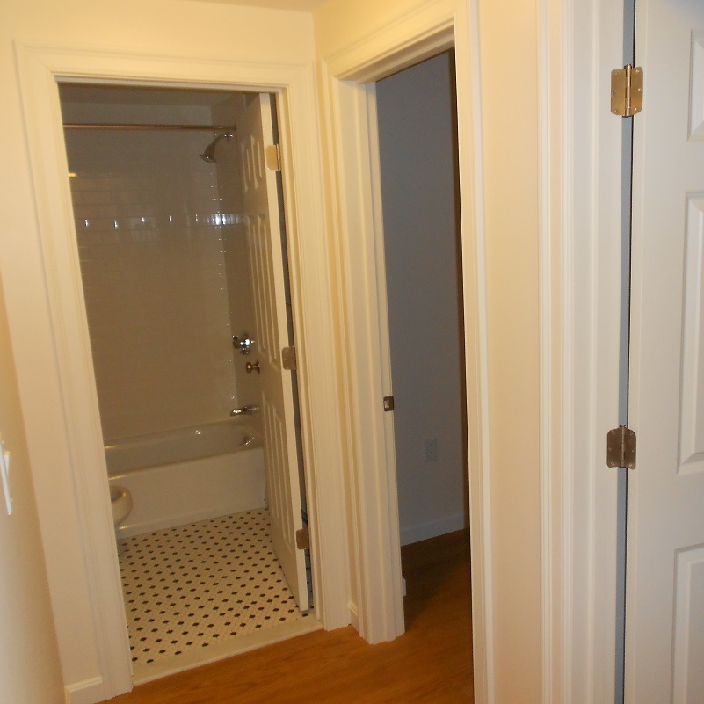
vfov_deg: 52.5
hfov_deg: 51.9
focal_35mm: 31
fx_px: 713
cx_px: 446
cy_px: 353
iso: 200
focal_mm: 4.6
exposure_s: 1/25
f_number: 3.2
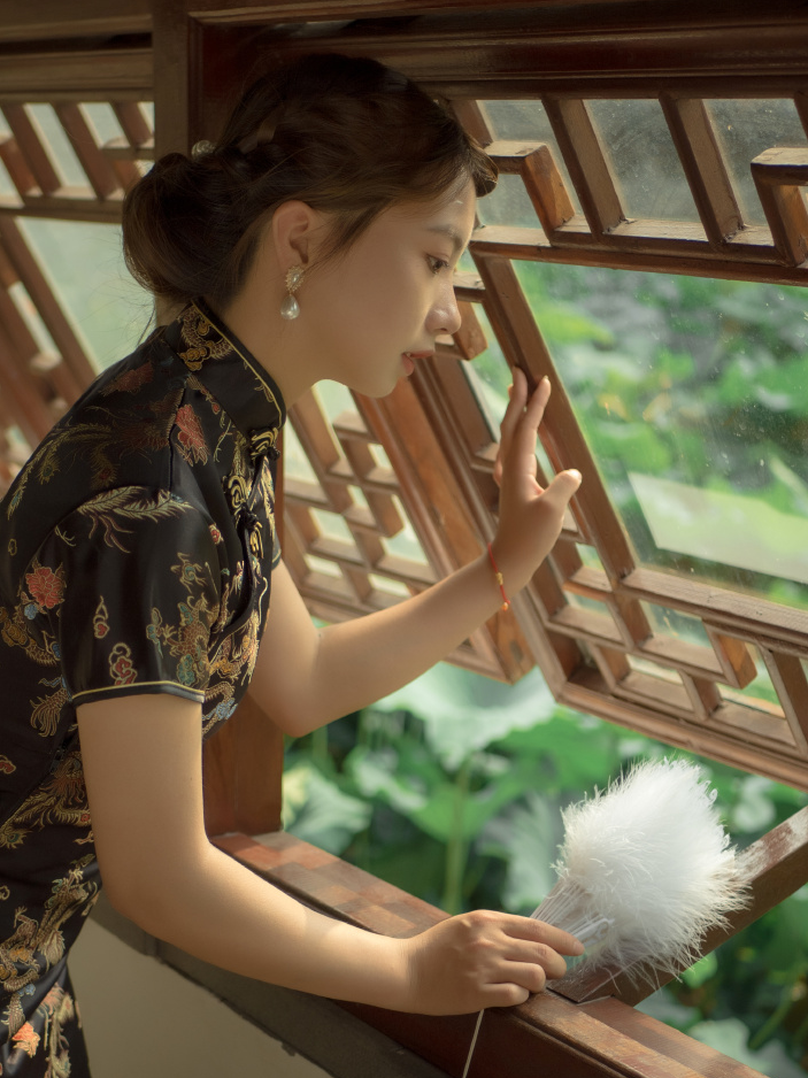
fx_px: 1993
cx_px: 369
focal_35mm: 64
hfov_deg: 22.9
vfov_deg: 30.3
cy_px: 568
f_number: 1.8
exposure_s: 1/1250
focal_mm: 25
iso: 200
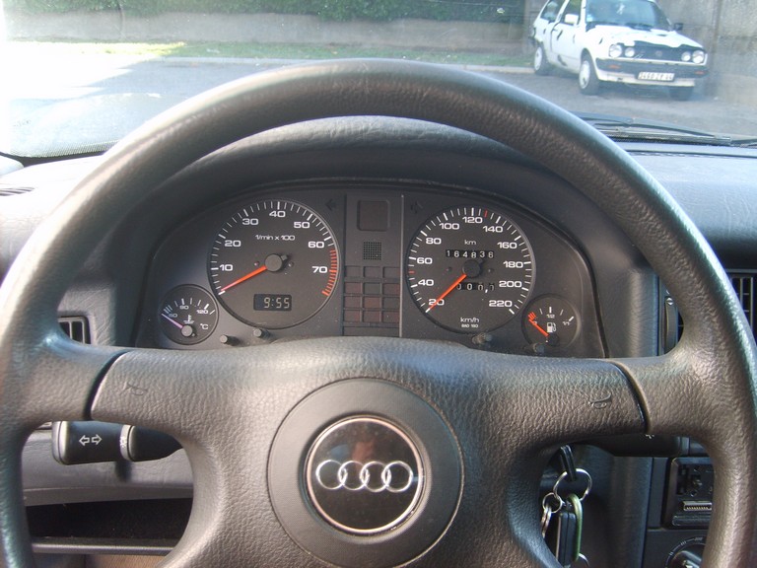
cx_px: 378
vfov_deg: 40.7
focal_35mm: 35
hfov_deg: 52.6
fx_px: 765
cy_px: 284
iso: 50
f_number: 2.8
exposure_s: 1/30
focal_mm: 5.8
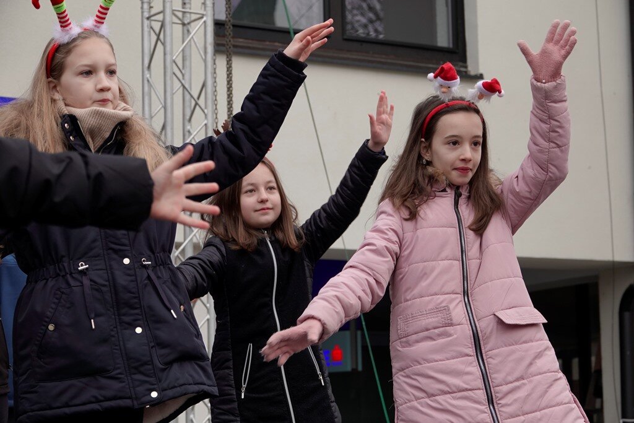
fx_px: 1832
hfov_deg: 19.6
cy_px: 212
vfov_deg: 13.2
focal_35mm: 104
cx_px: 317
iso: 100
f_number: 4
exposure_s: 1/125
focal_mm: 38.04
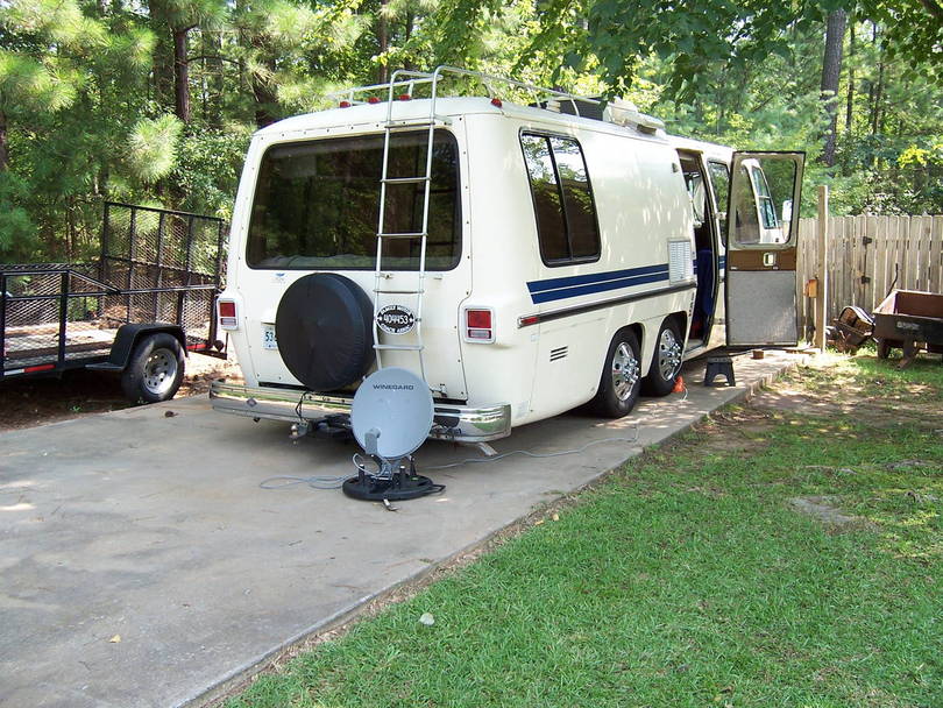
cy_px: 354
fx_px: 899
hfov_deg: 55.3
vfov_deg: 43.0
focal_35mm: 33
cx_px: 472
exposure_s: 1/90
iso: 80
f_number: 3.4
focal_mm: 5.5
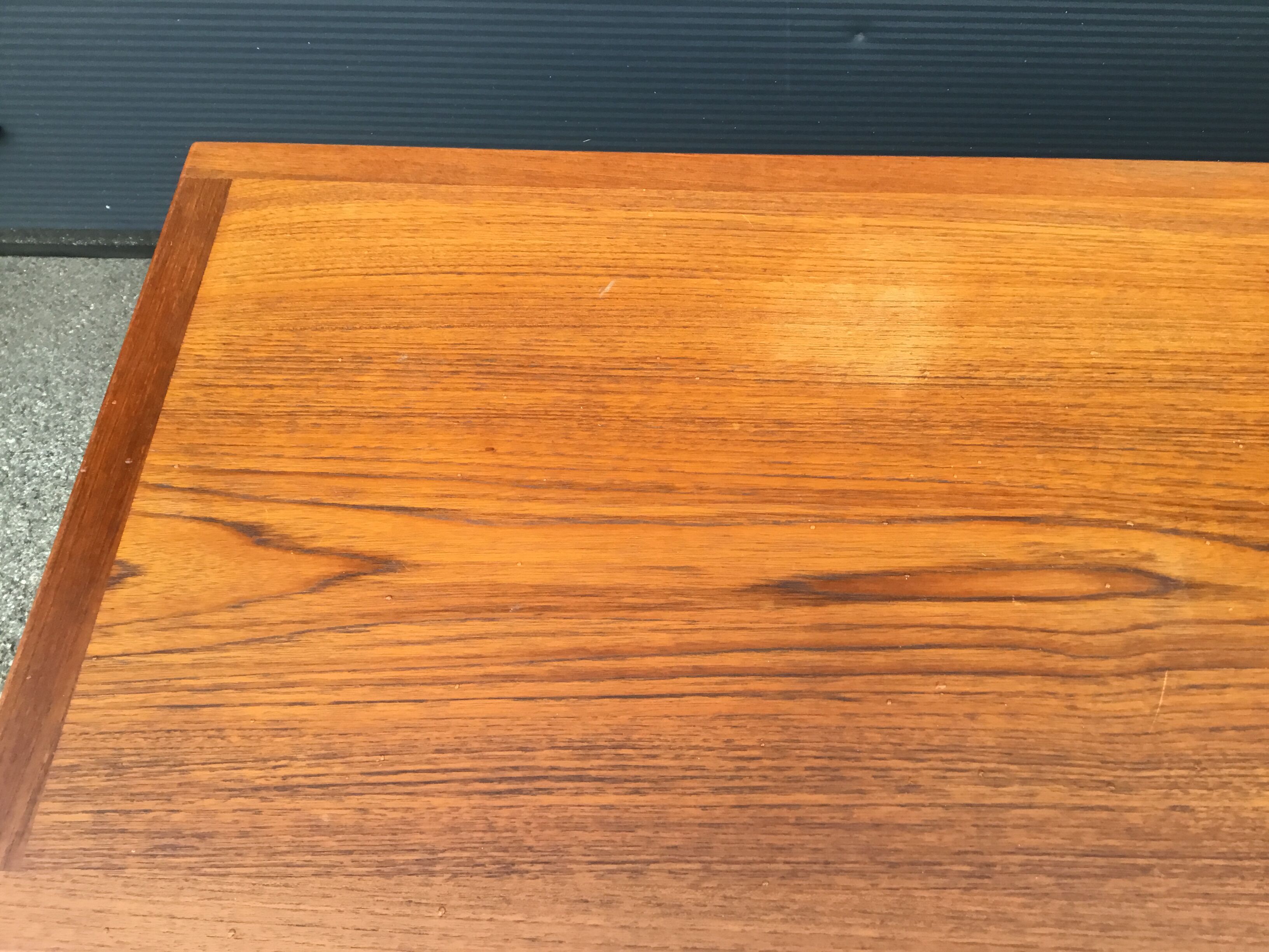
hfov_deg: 58.4
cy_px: 476
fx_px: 1136
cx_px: 634
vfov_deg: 45.4
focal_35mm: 31
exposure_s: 1/33
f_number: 2.4
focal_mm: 3.3
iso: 32
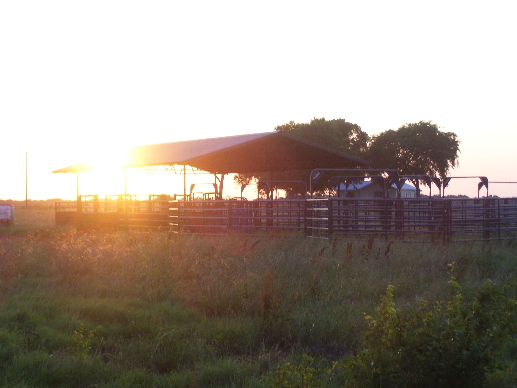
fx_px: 1299
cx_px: 258
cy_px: 194
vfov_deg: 17.0
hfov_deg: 22.5
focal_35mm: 87
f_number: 4.3
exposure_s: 1/90
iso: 80
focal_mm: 14.3
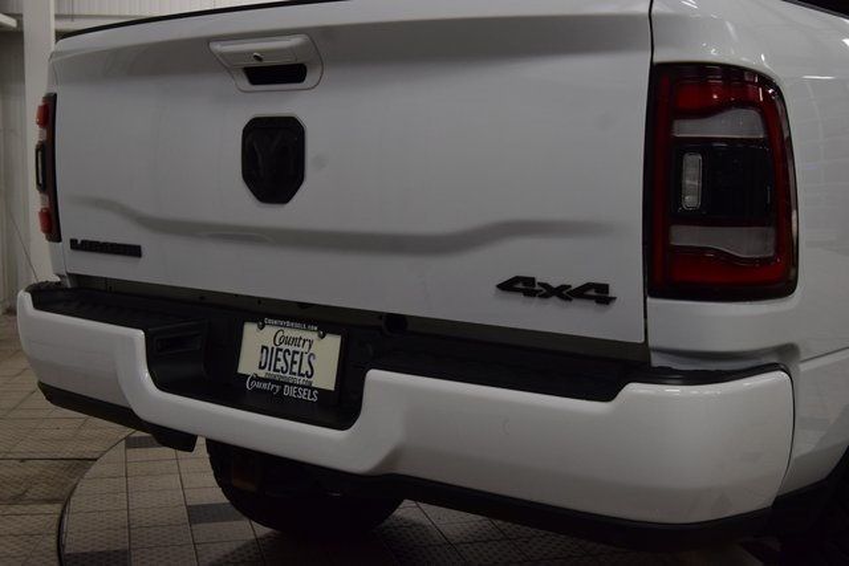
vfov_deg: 28.1
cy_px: 283
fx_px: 1132
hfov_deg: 41.1
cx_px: 424
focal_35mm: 48
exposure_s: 1/60
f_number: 8
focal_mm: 32
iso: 1000
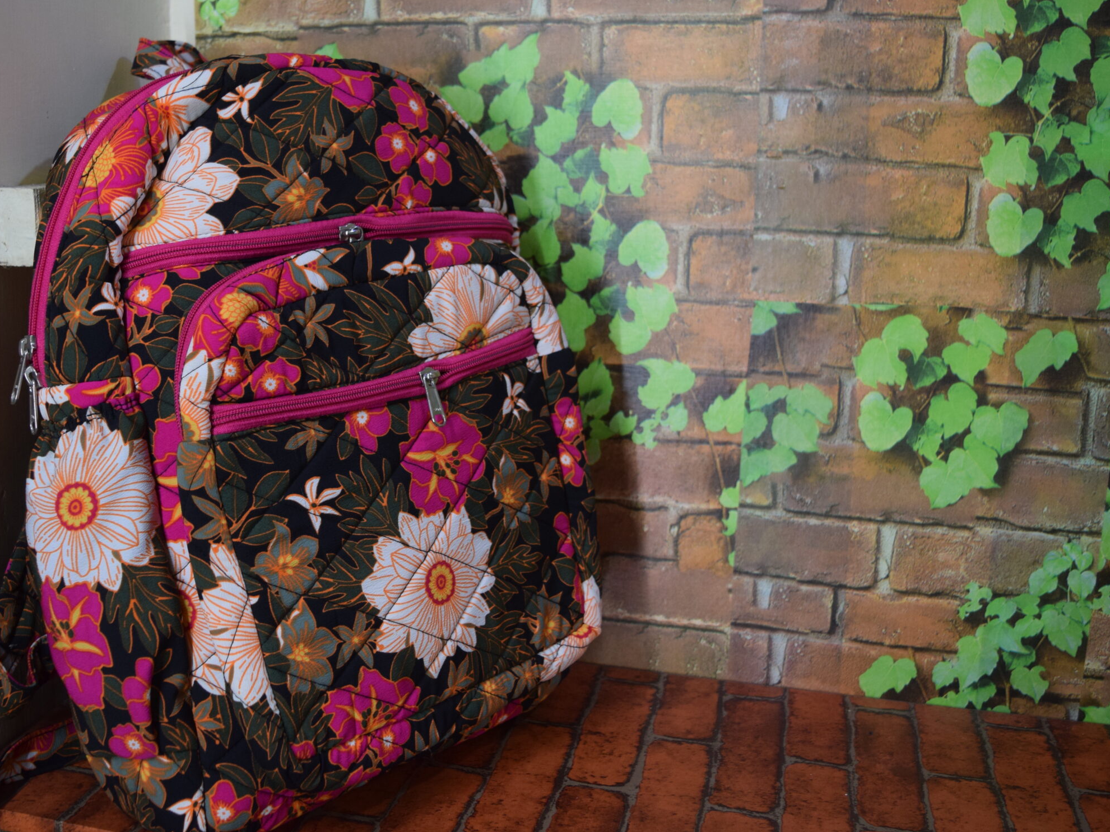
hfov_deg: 45.4
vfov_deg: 35.1
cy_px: 387
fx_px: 1315
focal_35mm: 41
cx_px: 425
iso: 720
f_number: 4
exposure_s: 1/60
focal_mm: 22
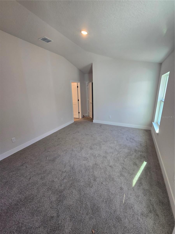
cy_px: 117
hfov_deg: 89.9
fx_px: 88
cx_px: 88
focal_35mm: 13
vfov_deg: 106.2
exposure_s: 1/60
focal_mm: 2.2
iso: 125
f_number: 2.2
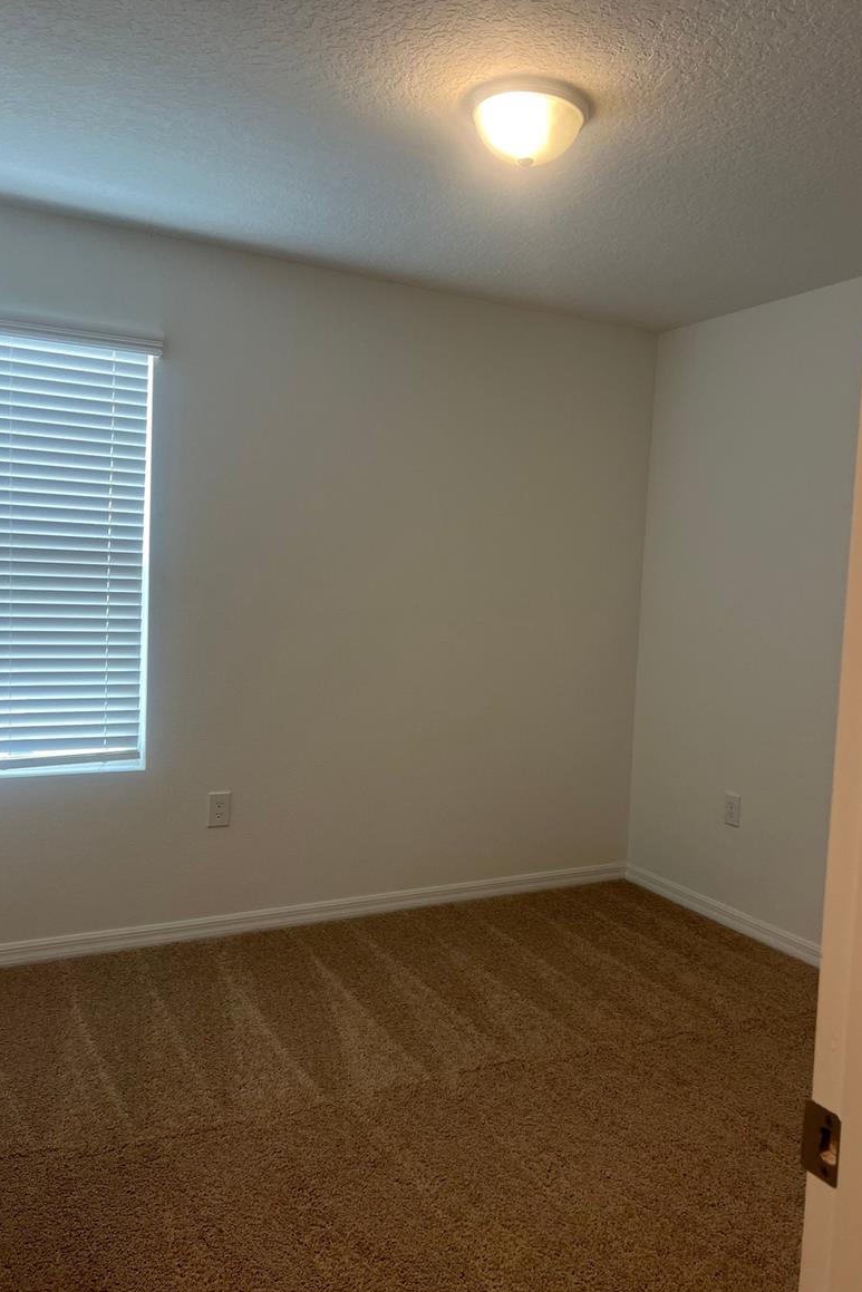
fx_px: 1005
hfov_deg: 46.3
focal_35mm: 28
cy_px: 652
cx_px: 477
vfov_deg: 65.5
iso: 100
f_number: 1.5
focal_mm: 5.7
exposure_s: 1/120
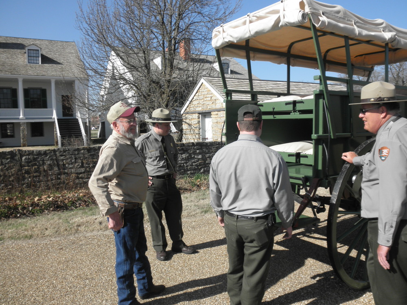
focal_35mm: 28
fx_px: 329
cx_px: 204
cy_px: 152
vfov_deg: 49.7
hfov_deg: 63.4
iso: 64
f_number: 8.5
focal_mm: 5
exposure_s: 1/125
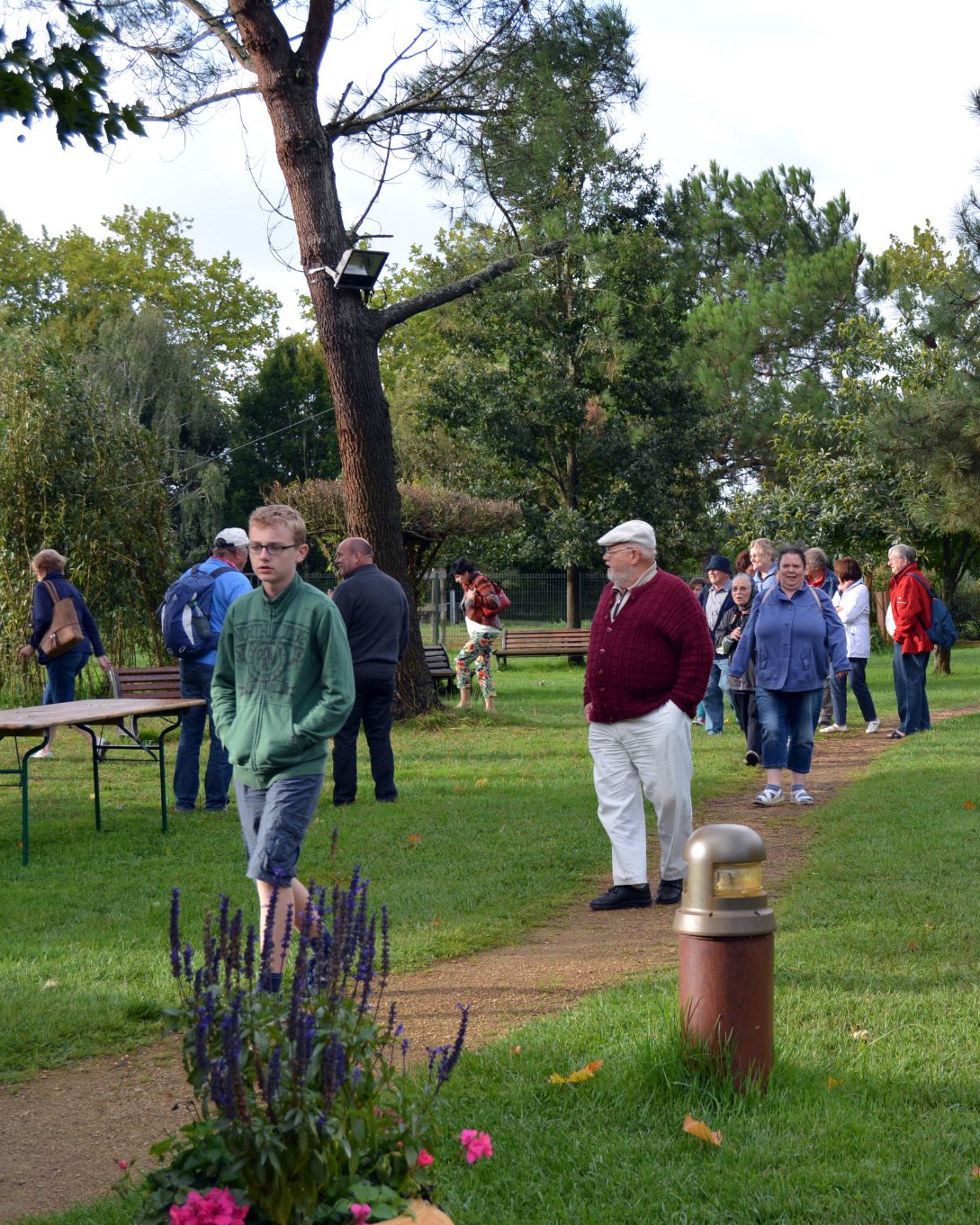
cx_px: 776
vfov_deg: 26.4
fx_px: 2610
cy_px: 612
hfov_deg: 21.0
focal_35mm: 72
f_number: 6.3
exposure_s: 1/160
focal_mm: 34
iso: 200
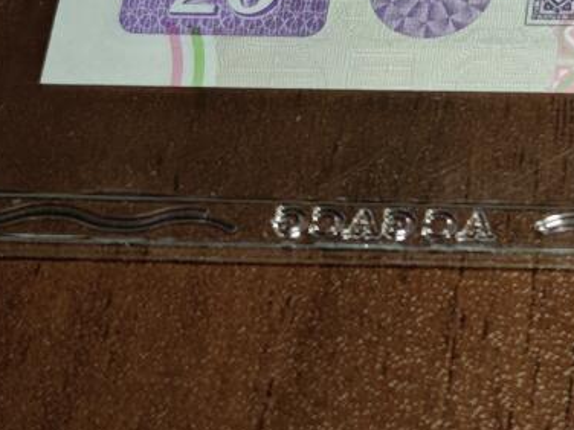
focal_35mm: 186
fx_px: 3084
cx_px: 925
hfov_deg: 10.2
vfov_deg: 7.8
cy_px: -322
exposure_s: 1/100
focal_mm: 5.85
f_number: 1.63
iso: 250
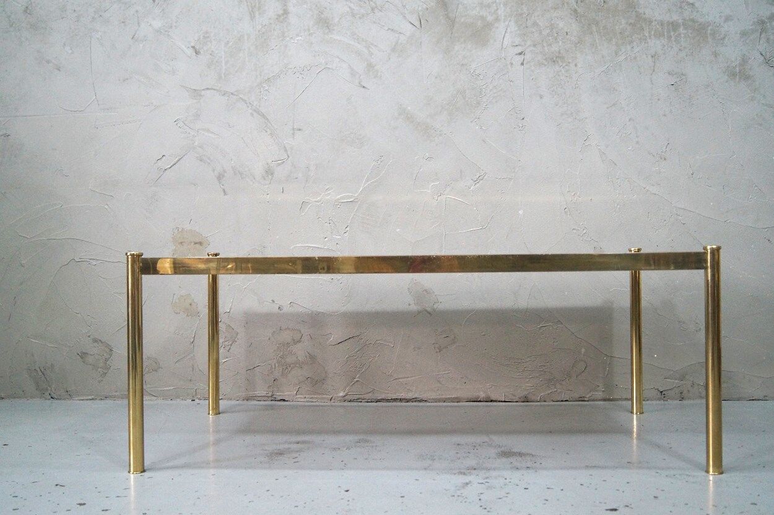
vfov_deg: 34.2
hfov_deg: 49.6
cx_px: 387
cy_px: 258
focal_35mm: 39
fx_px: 838
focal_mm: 26
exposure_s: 1/160
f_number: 4
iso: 1250
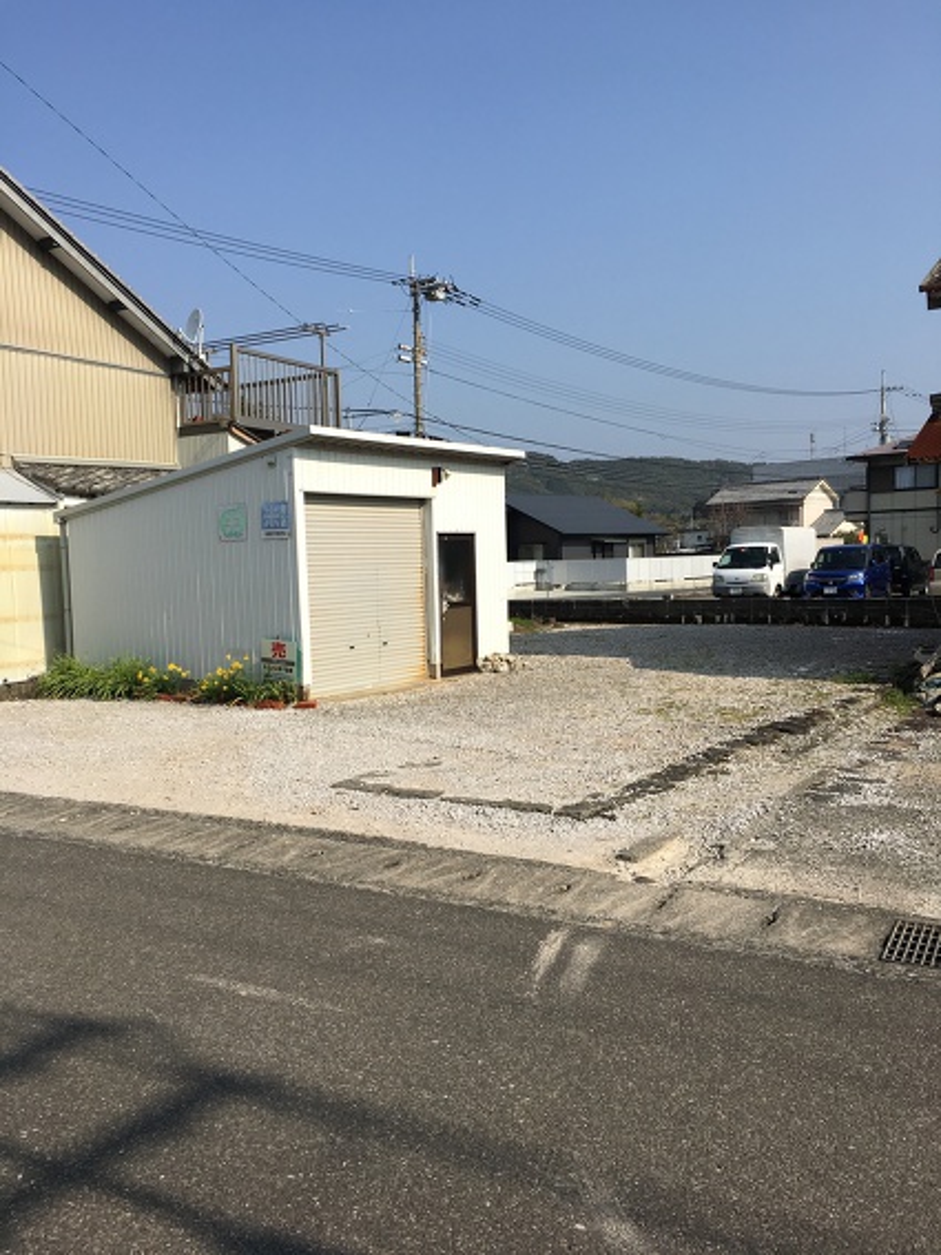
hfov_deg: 48.2
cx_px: 470
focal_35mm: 29
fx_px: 1052
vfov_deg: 61.7
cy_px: 628
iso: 25
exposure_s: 1/1972
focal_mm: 4.15
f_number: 2.2
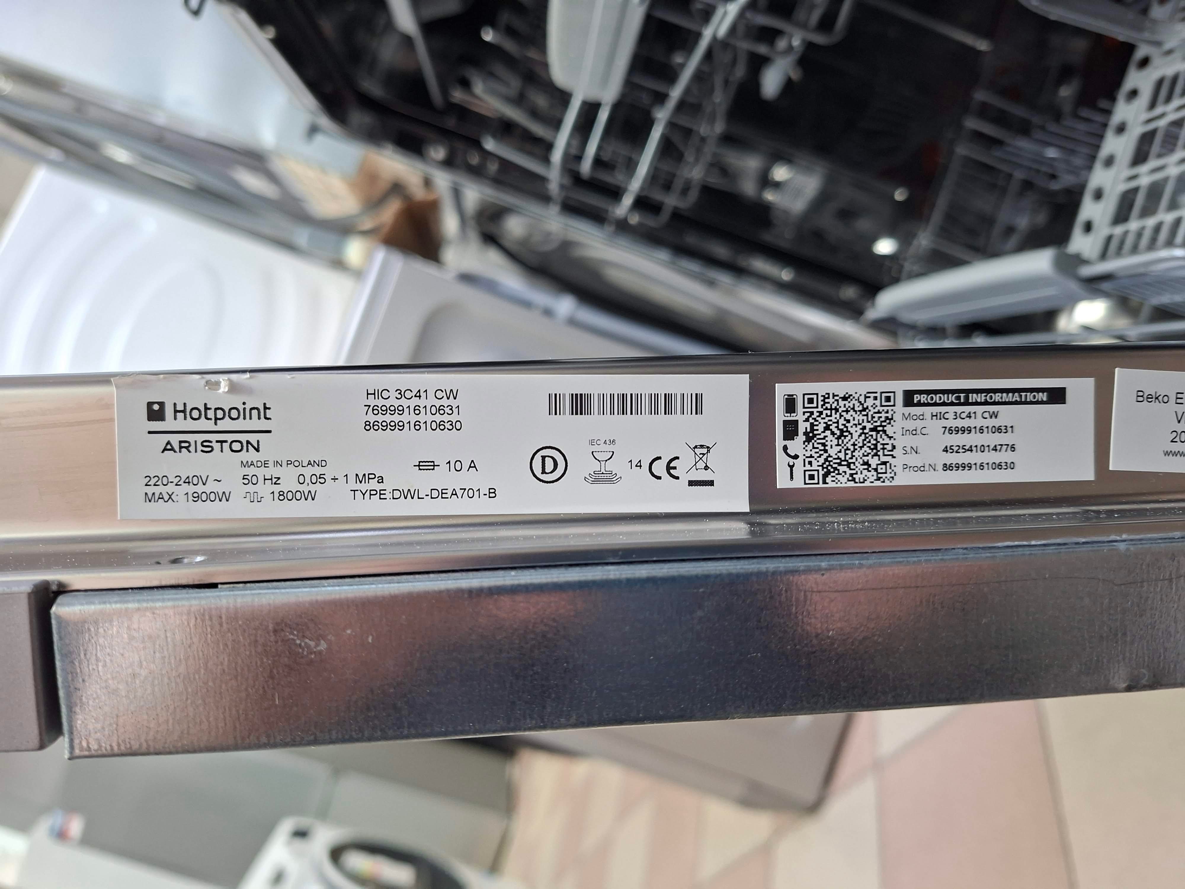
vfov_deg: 58.9
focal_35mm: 23
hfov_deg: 73.9
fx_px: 787
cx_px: 592
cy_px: 444
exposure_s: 1/50
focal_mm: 5.54
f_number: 1.8
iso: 320
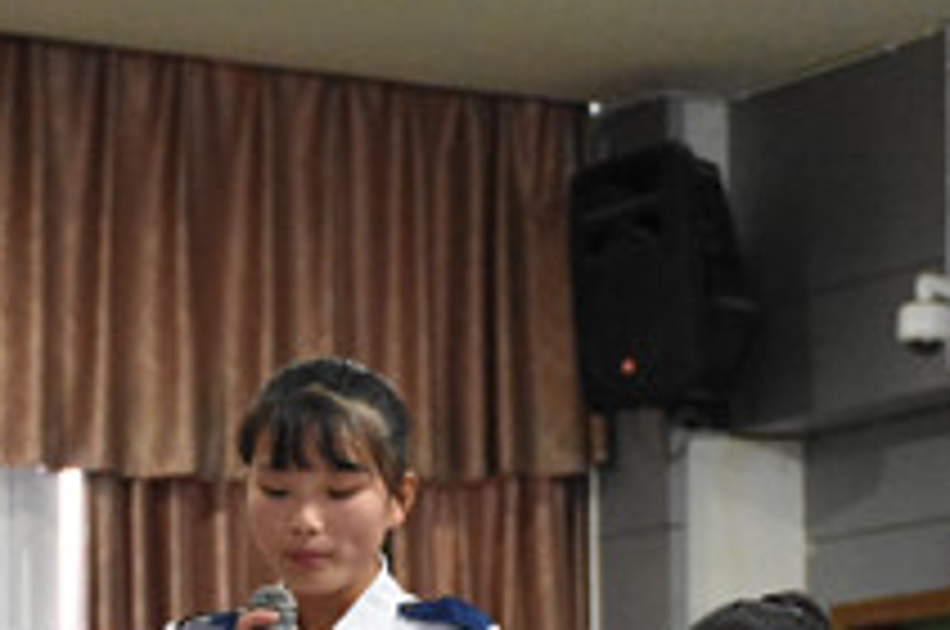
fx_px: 4690
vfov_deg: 7.6
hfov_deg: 11.6
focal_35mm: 178
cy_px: 686
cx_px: 630
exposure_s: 1/80
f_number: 4.8
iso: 10000
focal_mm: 50
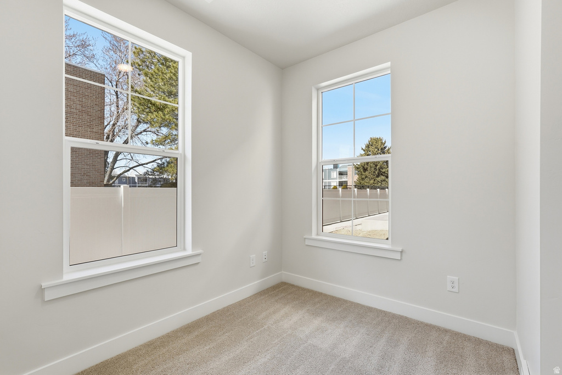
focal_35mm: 16
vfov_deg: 72.1
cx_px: 281
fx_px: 258
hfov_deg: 95.0
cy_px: 188
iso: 250
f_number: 10
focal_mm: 16.5
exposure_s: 1/1250
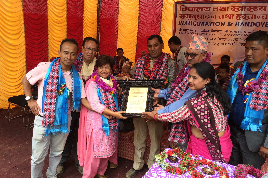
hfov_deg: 60.3
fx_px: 231
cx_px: 131
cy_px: 76
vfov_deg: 42.2
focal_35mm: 31
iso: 32
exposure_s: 1/345
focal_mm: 4.15
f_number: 2.2
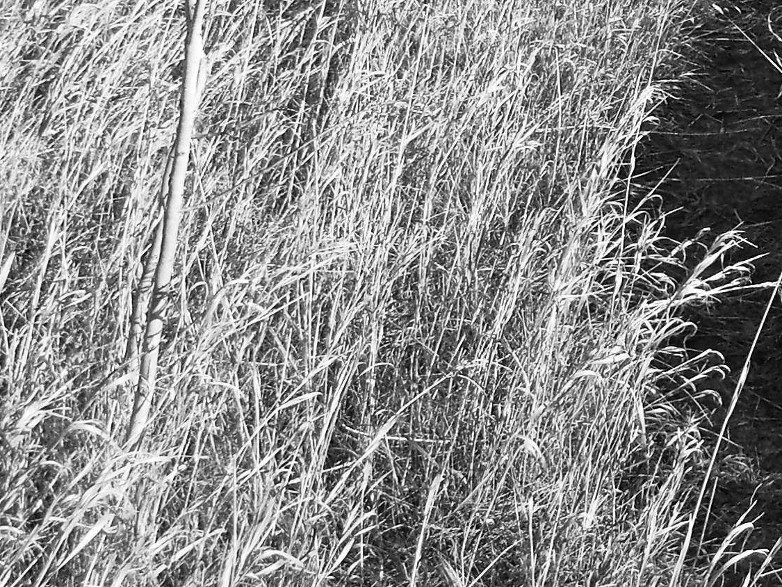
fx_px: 2124
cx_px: 624
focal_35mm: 94
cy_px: 105
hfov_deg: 20.6
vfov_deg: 15.6
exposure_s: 1/320
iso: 80
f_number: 3.3
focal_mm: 4.1
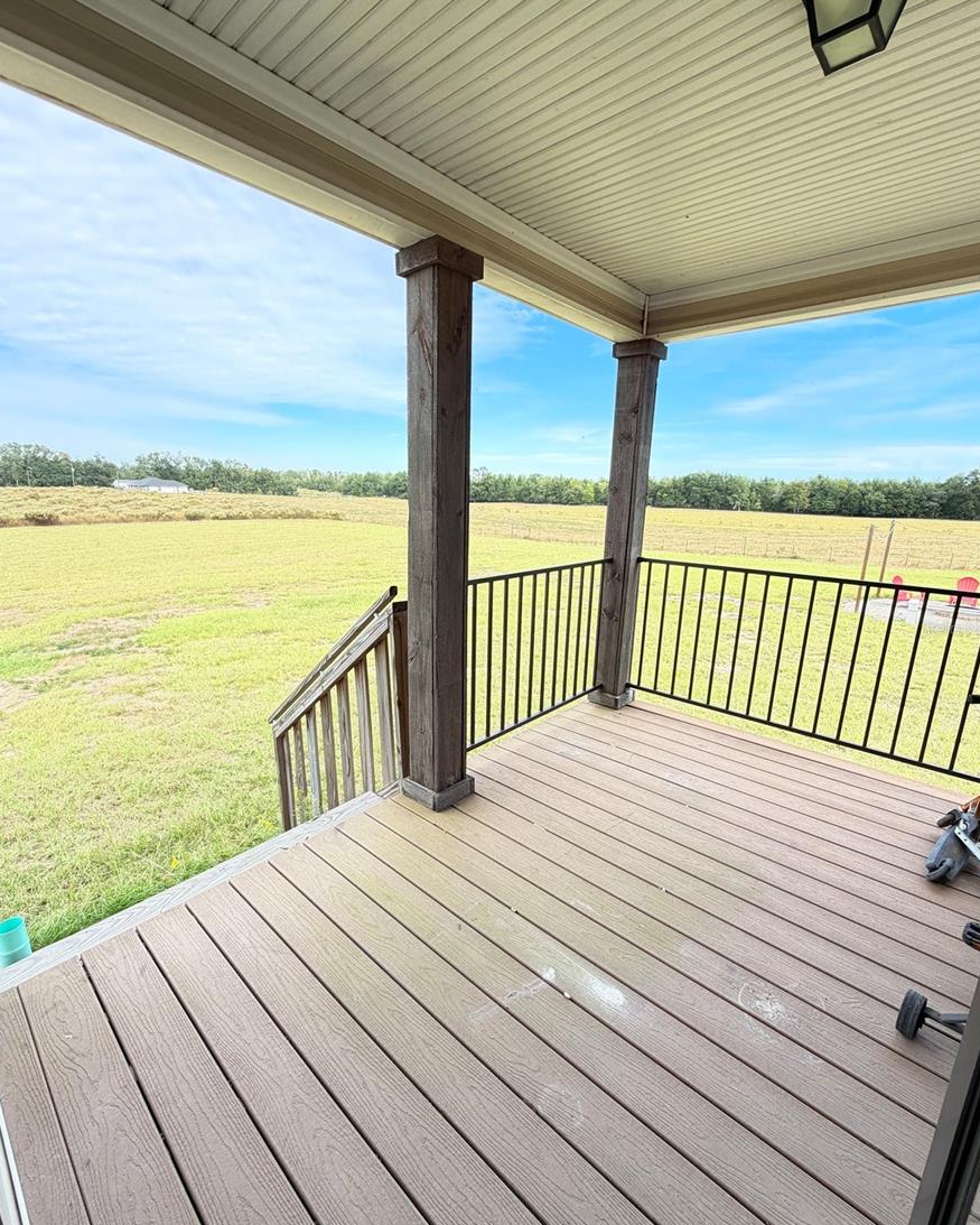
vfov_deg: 96.8
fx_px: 544
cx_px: 496
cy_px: 628
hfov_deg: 84.1
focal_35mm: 15
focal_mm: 2.22
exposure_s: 1/188
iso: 64
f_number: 2.2
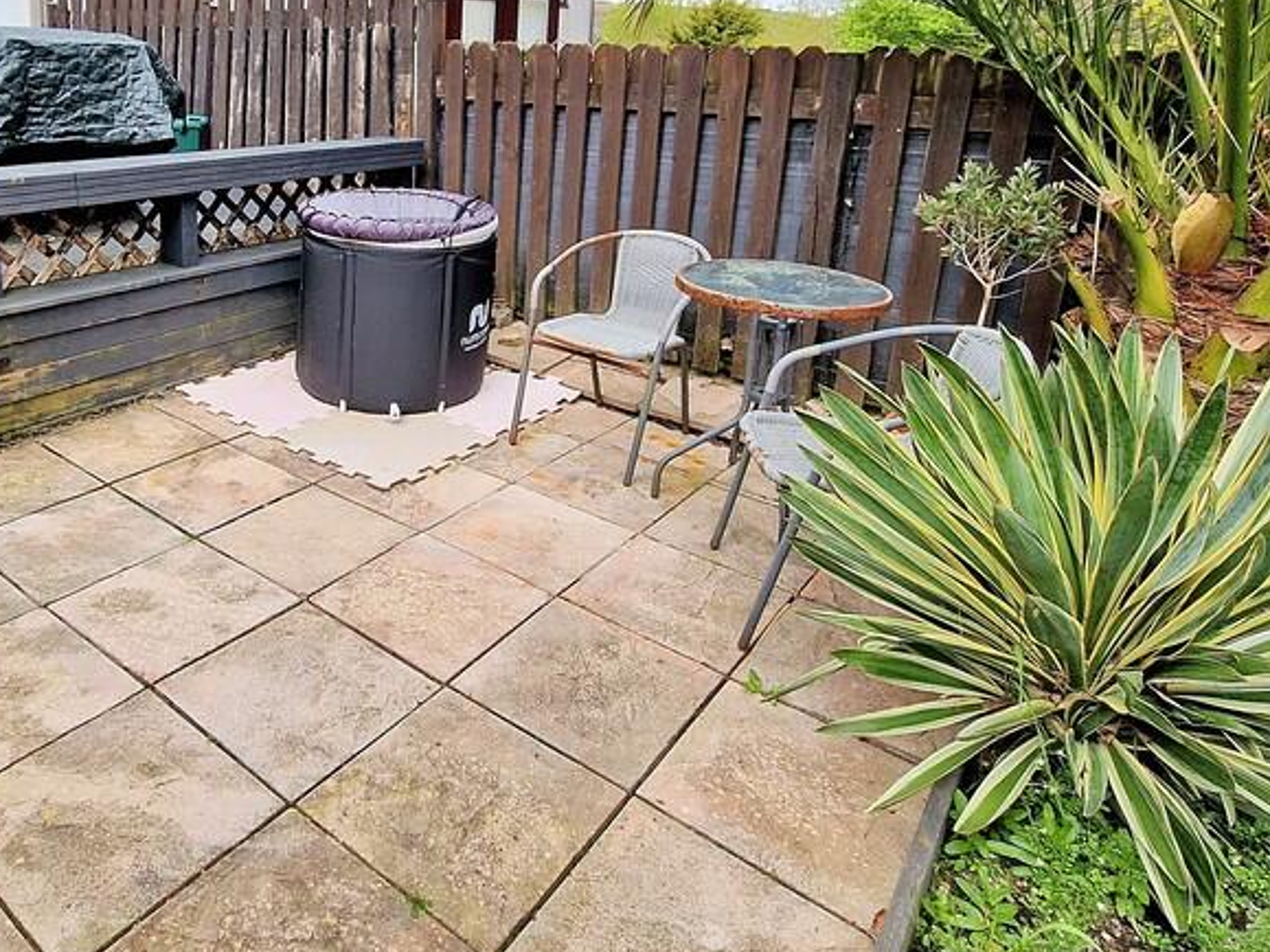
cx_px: 428
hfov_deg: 71.8
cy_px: 272
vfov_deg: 56.7
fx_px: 844
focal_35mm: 23
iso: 50
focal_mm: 2.2
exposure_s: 1/526
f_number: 2.2
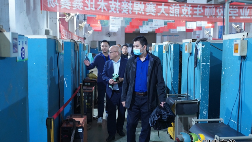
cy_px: 79
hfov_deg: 49.0
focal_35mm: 41
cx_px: 126
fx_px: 277
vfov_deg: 28.7
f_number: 2.8
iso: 1600
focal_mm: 39.4
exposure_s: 1/50
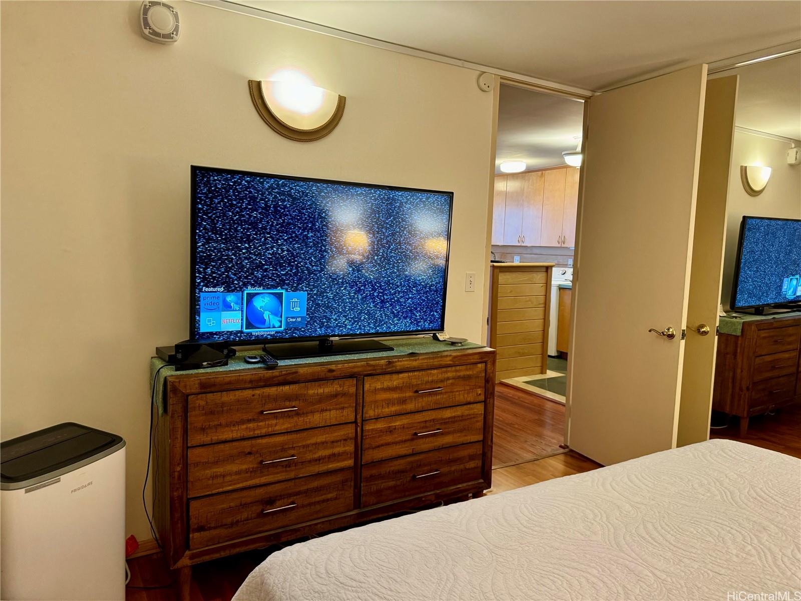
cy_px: 300
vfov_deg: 56.8
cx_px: 400
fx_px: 555
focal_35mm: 24
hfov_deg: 71.6
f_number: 1.78
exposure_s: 1/60
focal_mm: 6.76
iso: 320
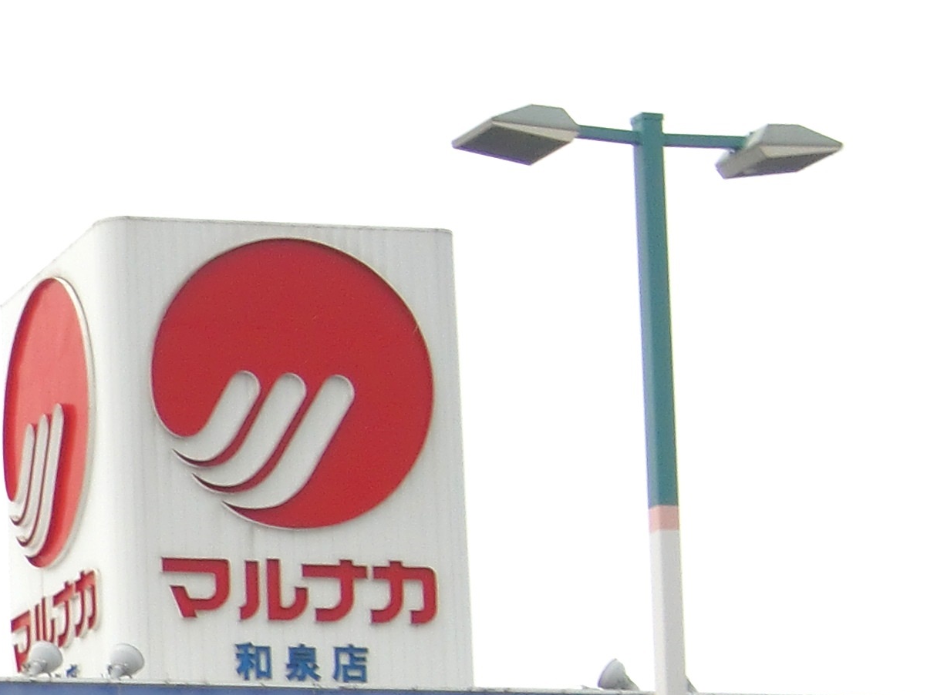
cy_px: 983
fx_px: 4902
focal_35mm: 183
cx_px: -492
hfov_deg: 10.4
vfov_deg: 8.0
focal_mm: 9.8
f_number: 3.6
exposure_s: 1/400
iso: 64
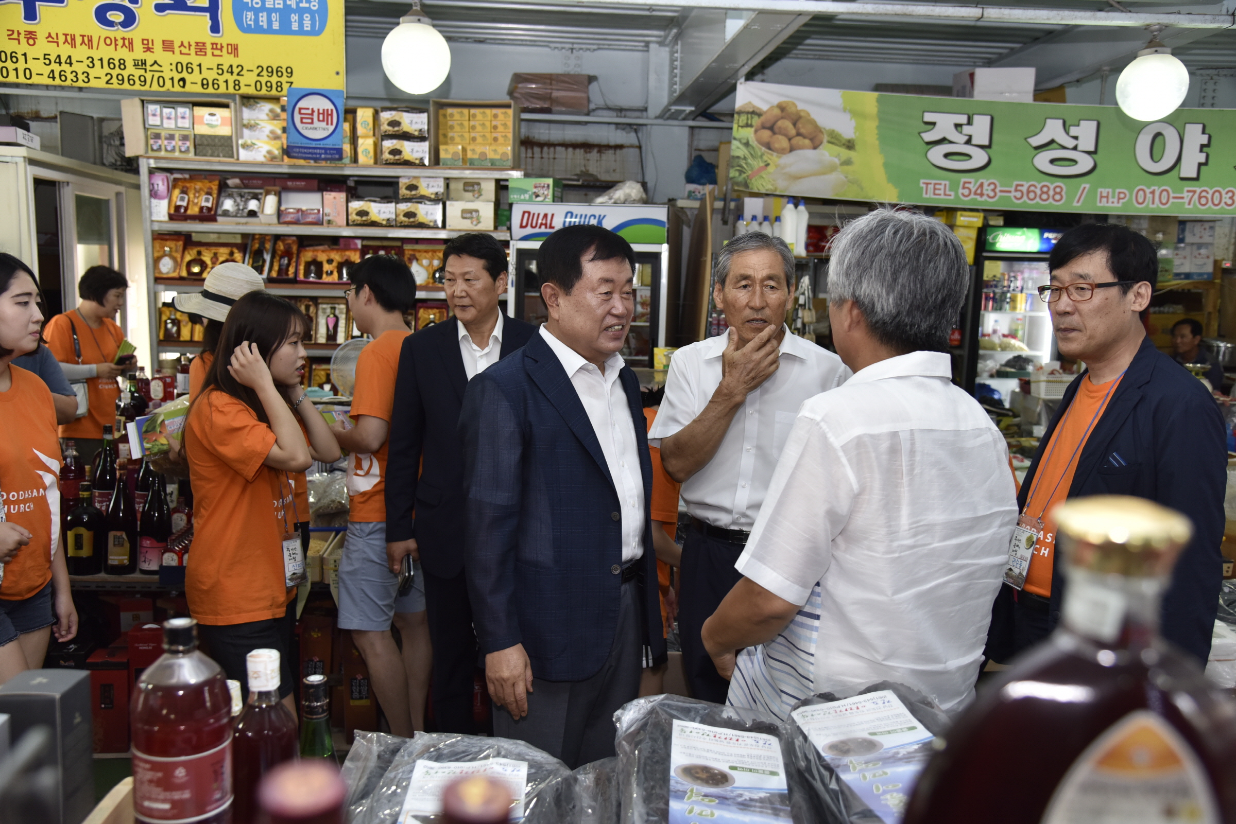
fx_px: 1099
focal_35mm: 32
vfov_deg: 41.1
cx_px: 618
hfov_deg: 58.7
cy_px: 412
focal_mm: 32
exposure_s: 1/125
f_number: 4.5
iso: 800
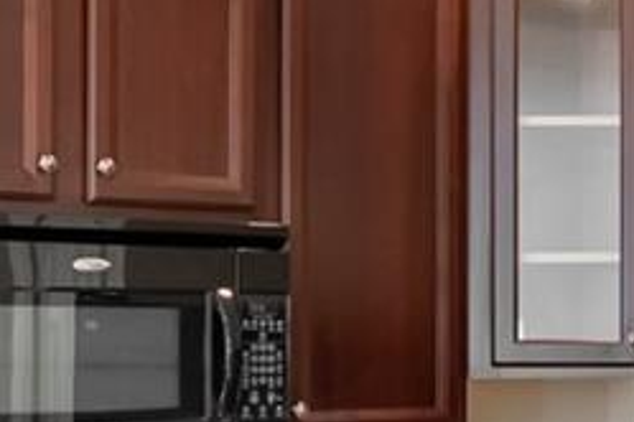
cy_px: 453
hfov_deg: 18.3
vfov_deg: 13.1
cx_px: 848
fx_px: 1814
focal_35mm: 103
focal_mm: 16
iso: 500
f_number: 2.8
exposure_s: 1/125
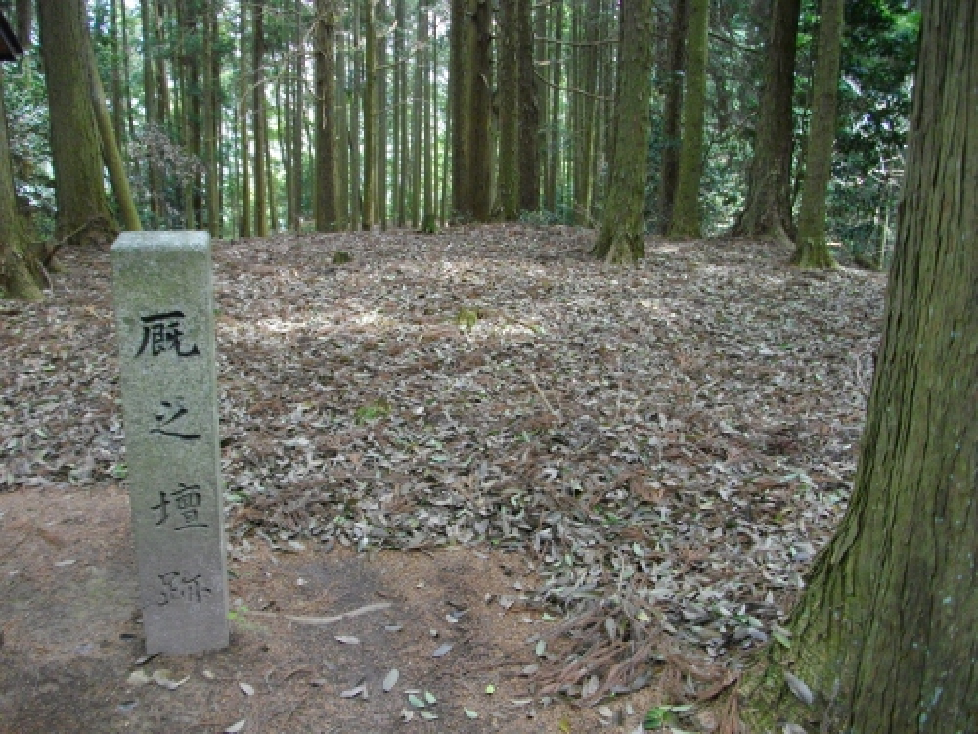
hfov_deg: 56.8
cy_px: 367
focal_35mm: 32
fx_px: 904
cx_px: 489
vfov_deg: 44.2
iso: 274
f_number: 2.9
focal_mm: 5.7
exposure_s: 1/100
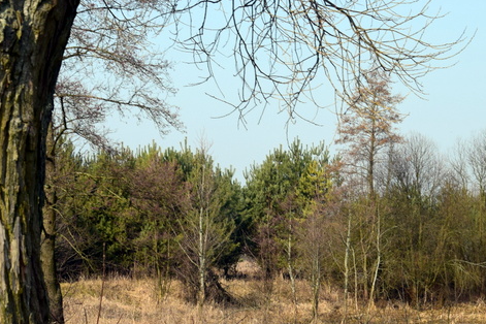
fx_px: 1444
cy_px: 247
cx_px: 396
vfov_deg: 12.8
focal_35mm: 107
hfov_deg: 18.9
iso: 400
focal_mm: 42
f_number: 10
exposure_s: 1/250
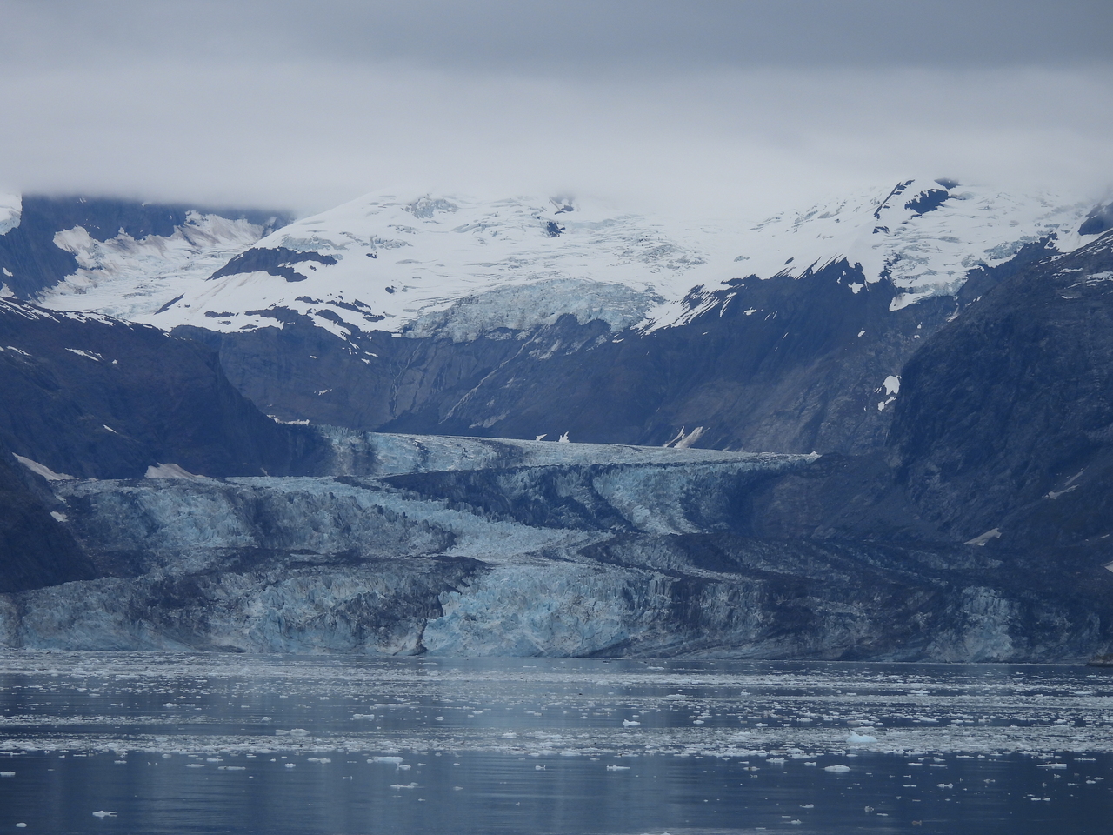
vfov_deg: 8.0
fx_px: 5948
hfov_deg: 10.7
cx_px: 556
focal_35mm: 185
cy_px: 418
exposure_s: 1/800
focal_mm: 33
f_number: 4.5
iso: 100
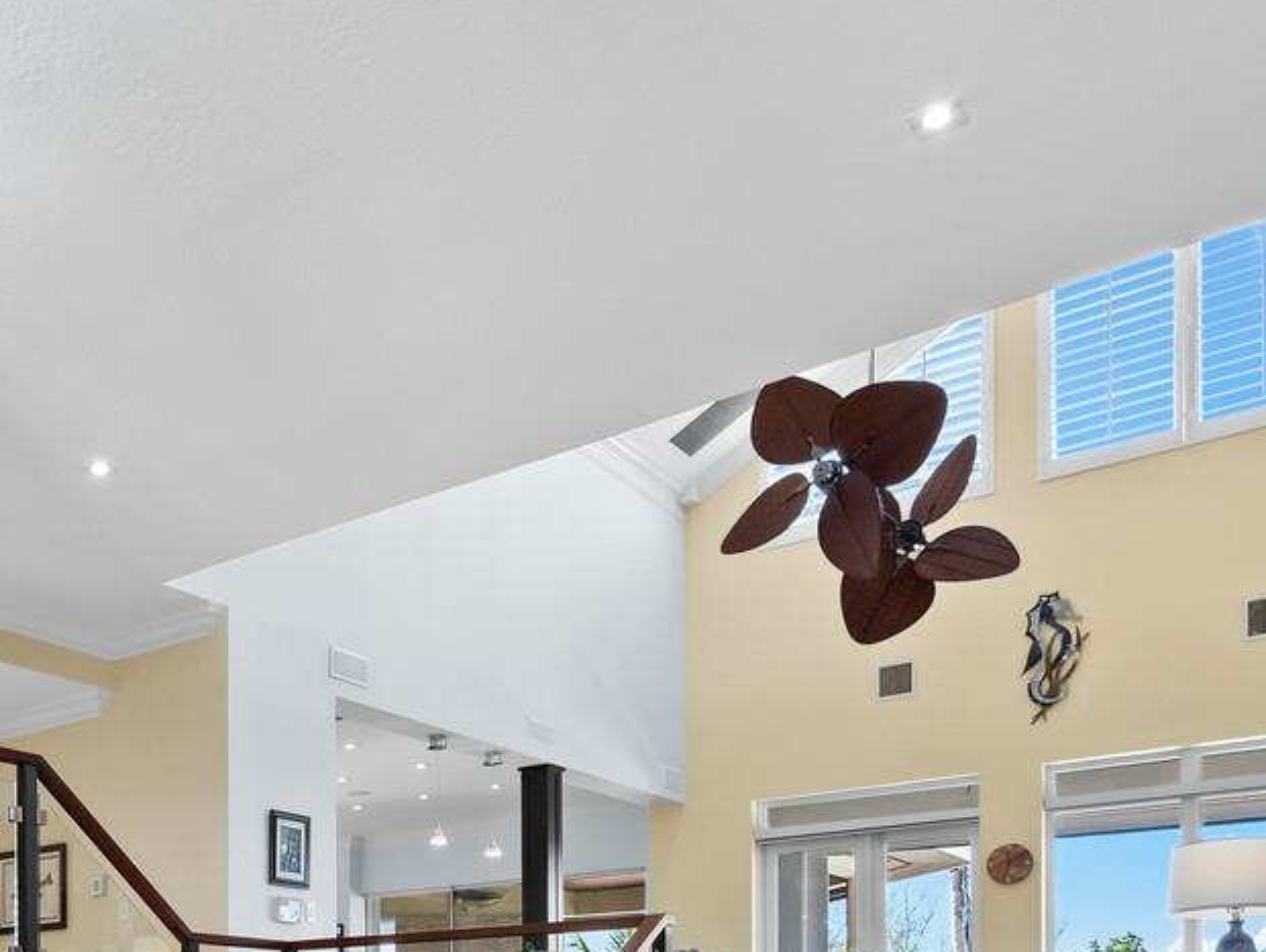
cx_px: 210
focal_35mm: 36
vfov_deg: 34.6
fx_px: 1318
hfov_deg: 47.8
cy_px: 1029
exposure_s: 1/3
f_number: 9
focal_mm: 7
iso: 400
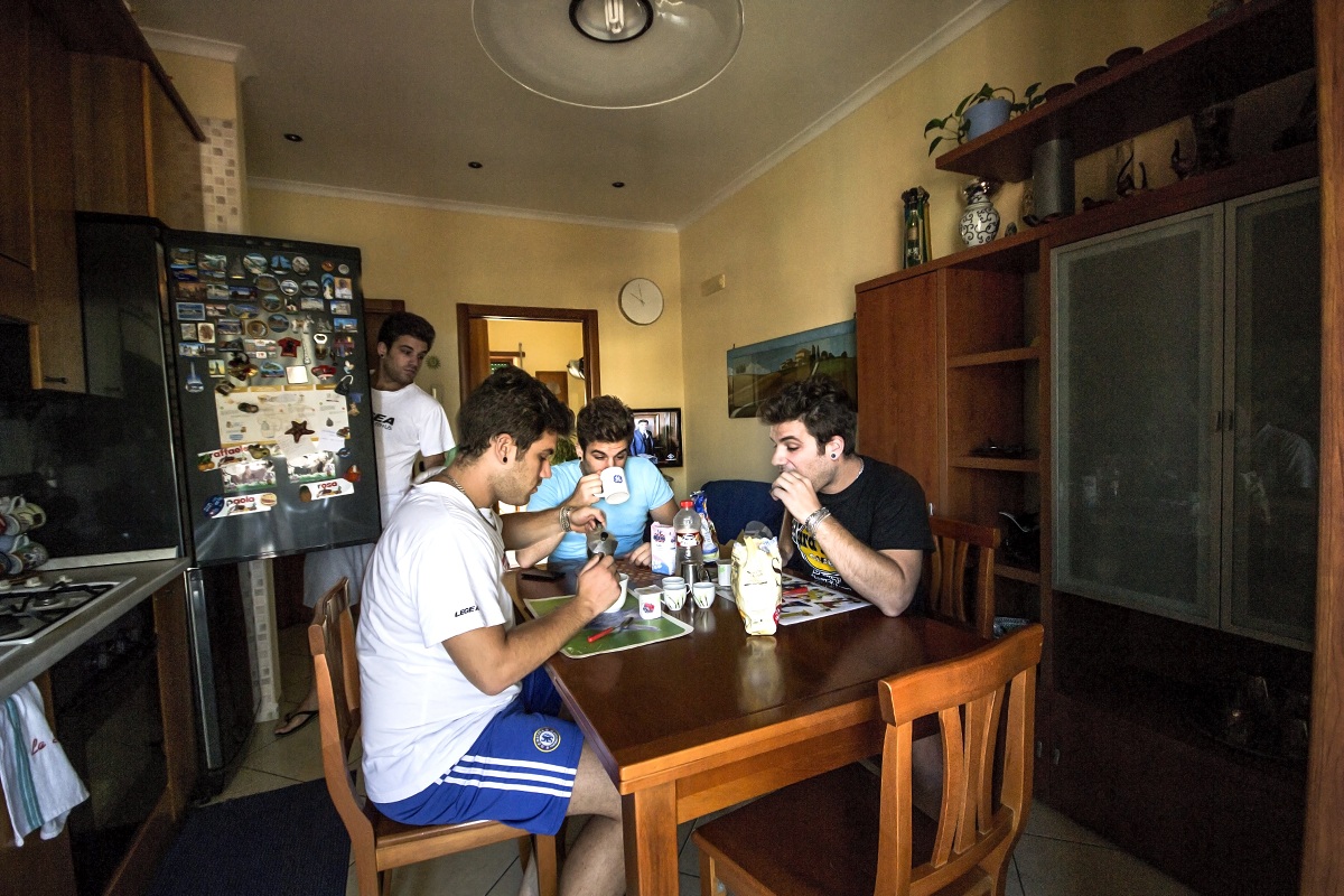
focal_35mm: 15
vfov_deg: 77.3
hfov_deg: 100.4
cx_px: 672
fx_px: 560
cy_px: 448
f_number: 4
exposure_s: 1/80
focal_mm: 10
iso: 100
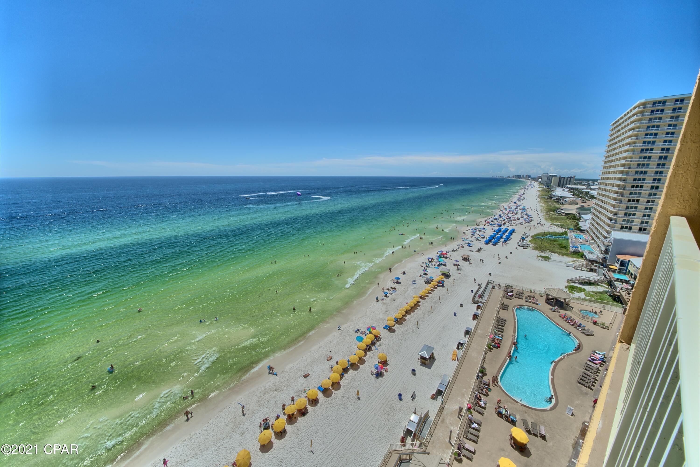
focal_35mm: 12
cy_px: 234
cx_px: 350
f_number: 19
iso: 200
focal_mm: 12
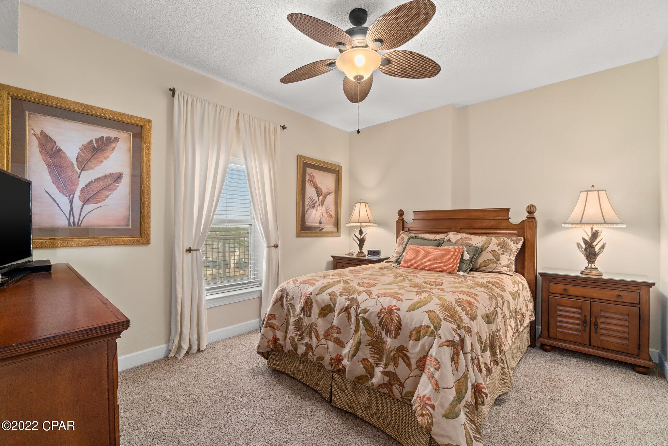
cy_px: 223
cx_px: 334
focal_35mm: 15
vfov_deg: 77.3
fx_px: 278
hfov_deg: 100.4
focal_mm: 10
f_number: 8
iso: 800
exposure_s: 1/2.5
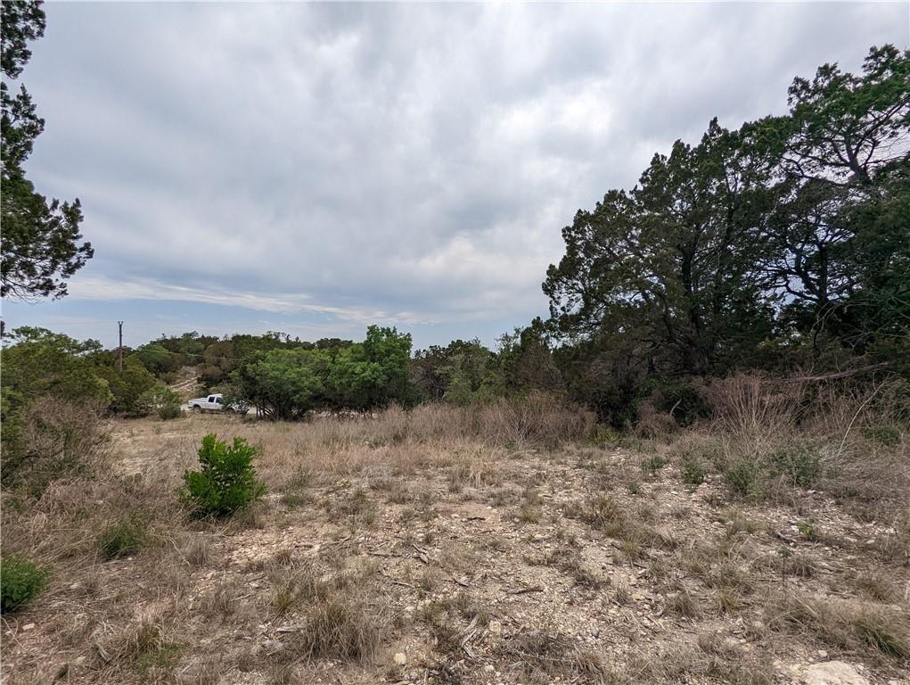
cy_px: 342
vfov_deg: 78.2
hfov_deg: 94.4
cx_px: 455
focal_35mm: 16
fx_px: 421
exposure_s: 1/2268
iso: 50
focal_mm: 2.35
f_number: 2.2
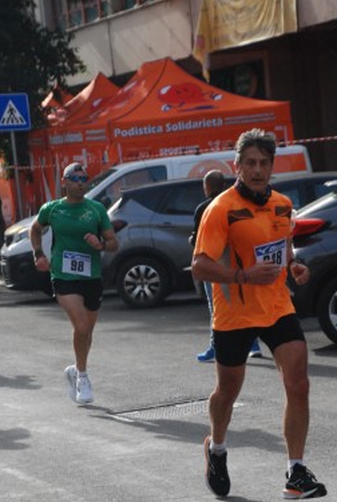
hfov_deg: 8.2
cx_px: 244
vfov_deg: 12.2
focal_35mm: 168
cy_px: 368
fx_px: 2346
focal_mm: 70
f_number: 5.6
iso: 1000
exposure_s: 1/1250
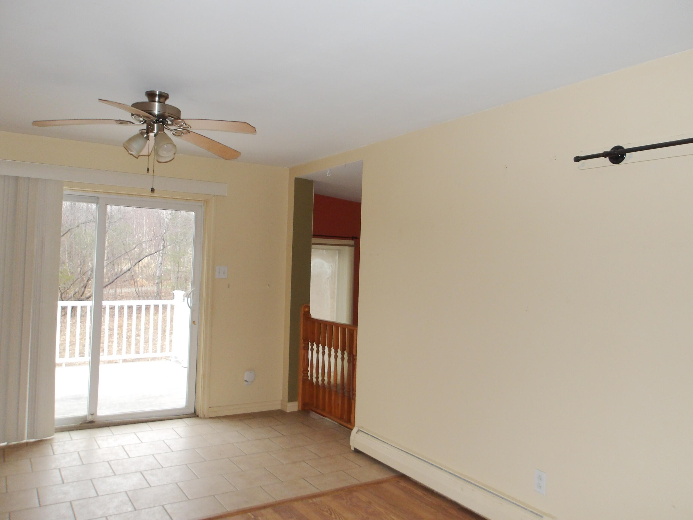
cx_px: 346
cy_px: 260
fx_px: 541
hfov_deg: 65.3
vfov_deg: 51.4
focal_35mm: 27
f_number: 3
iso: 250
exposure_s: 1/60
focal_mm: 4.9
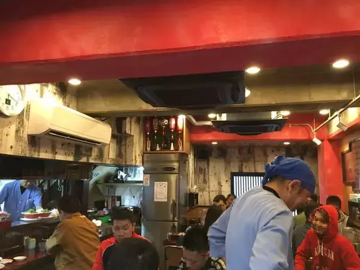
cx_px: 180
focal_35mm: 29
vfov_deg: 48.2
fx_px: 302
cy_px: 135
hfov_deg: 61.7
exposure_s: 1/30
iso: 160
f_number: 2.2
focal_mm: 4.15
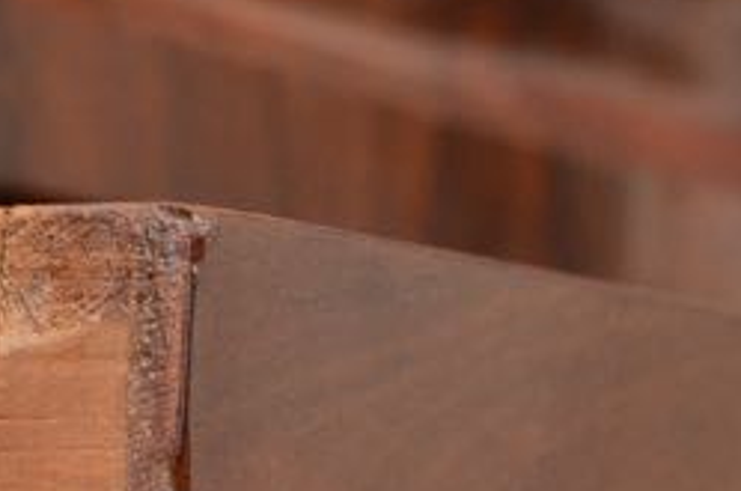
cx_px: 80
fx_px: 5538
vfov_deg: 5.0
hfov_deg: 7.6
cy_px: 1074
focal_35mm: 270
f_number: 4
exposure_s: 1/125
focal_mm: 35
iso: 800
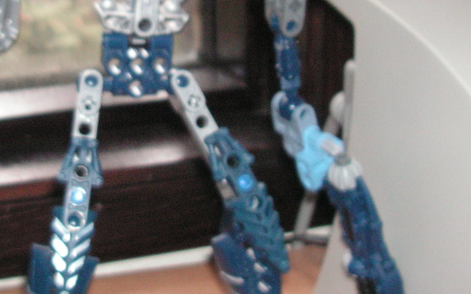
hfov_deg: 24.8
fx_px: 1065
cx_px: 167
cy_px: 76
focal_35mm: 83
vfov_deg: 15.7
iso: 160
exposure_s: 1/45
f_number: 3.3
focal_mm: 6.3
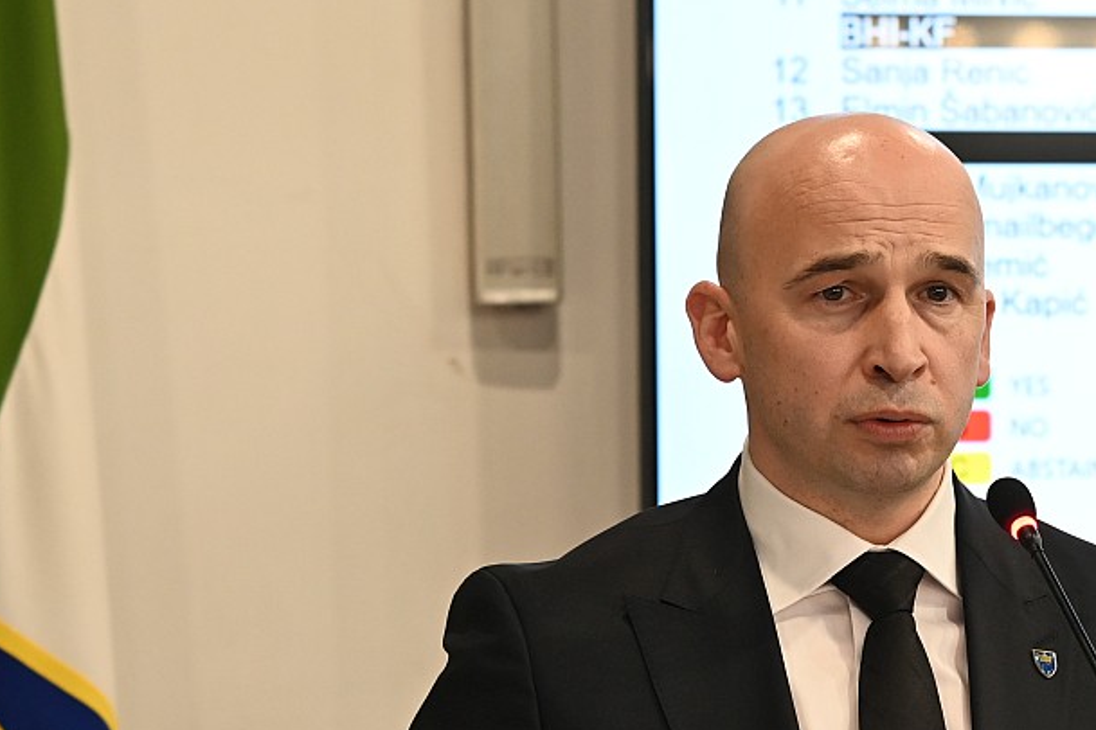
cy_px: 739
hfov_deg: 7.7
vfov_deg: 5.1
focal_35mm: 268
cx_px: 740
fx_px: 8158
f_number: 2.8
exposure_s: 1/125
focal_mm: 85
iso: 720
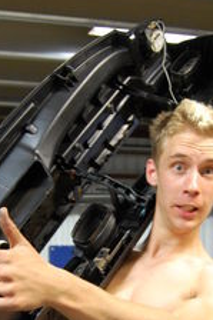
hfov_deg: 17.7
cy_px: 257
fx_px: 684
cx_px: 106
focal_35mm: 77
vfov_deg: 25.9
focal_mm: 18
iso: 800
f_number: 3.5
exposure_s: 1/30
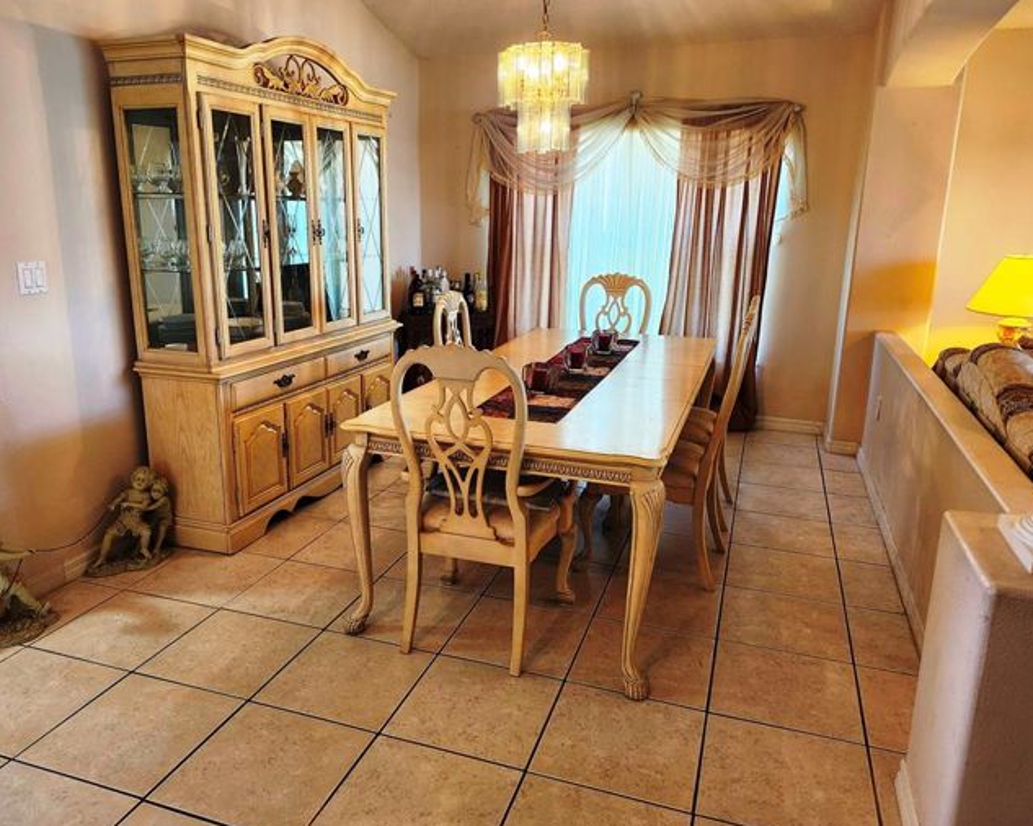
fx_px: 764
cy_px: 405
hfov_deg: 68.1
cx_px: 495
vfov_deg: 56.8
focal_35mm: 25
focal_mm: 5.54
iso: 500
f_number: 1.8
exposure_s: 1/120
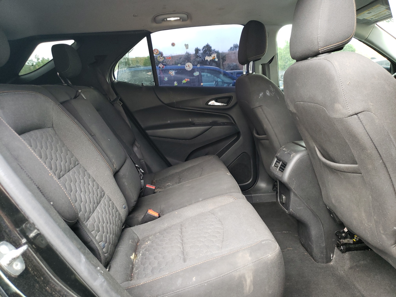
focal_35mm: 26
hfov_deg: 67.3
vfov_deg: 53.1
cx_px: 198
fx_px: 297
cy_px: 148
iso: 118
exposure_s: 1/50
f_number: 1.5
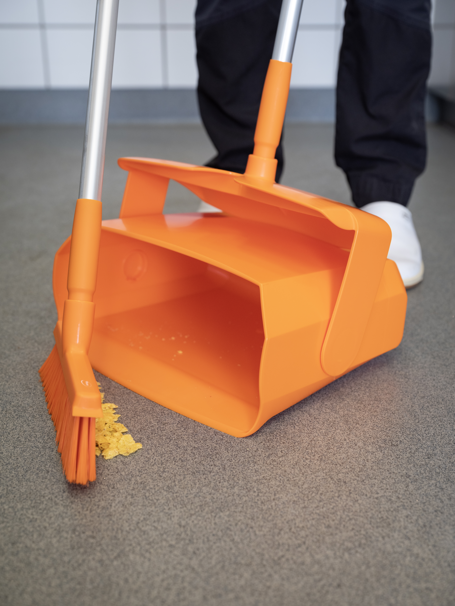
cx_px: 228
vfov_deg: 38.9
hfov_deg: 29.7
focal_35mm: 49
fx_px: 859
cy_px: 303
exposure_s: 1/125
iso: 500
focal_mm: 61.8
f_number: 5.6
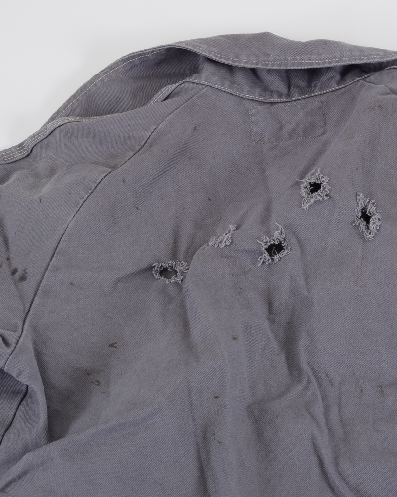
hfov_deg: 15.0
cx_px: 298
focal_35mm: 102
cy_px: 248
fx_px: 1498
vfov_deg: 18.8
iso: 200
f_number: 14
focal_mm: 48
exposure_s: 1/125
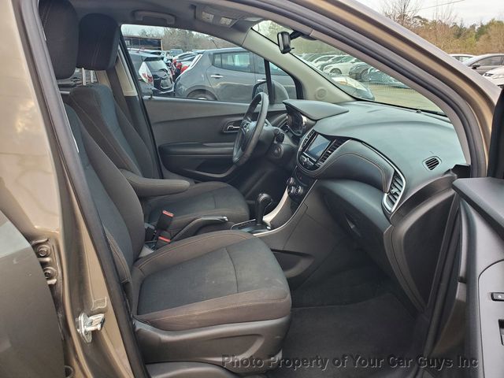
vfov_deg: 53.1
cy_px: 189
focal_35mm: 26
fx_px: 379
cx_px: 252
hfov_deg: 67.3
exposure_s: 1/102
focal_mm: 4.3
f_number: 2.4
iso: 160
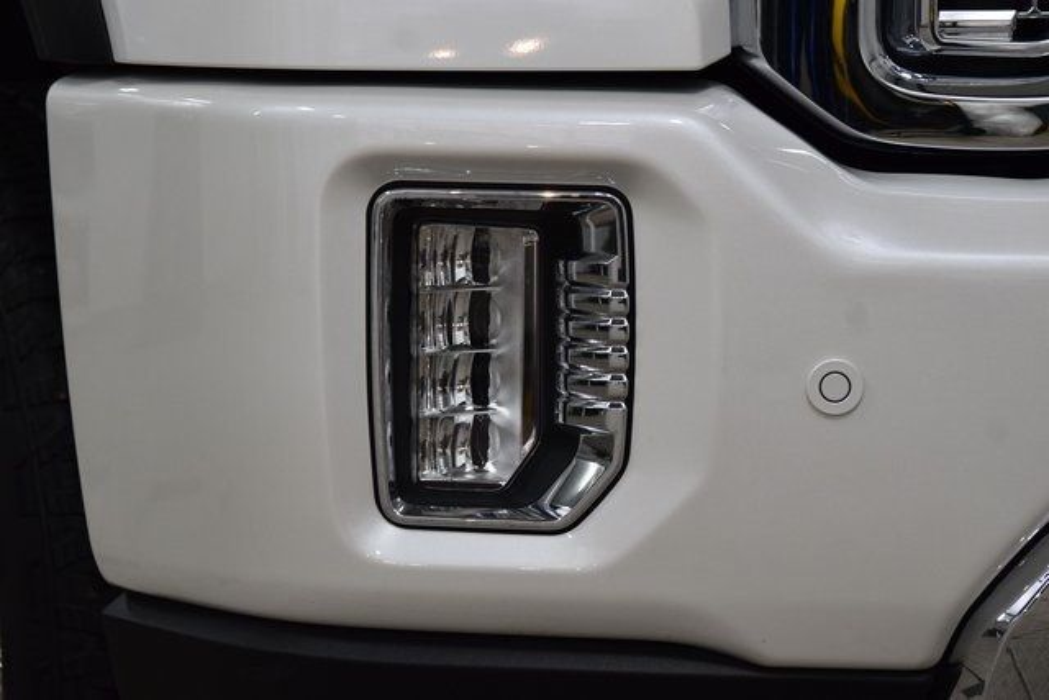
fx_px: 3060
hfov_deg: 19.5
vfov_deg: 13.0
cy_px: 350
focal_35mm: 105
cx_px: 524
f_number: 6.3
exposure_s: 1/125
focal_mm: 70
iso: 1600
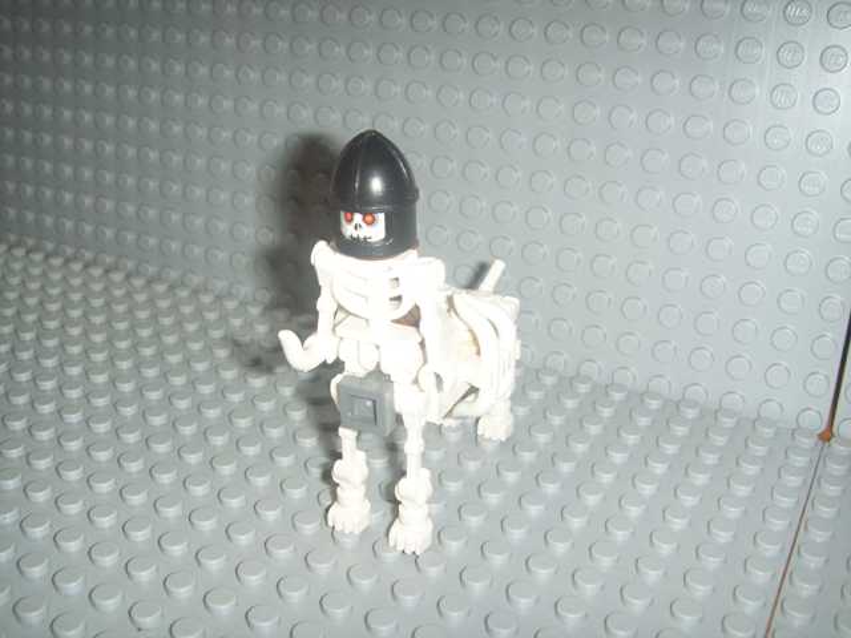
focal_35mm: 39
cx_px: 426
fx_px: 959
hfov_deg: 47.9
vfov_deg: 36.8
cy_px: 319
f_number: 3.5
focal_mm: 6.6
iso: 100
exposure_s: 1/45
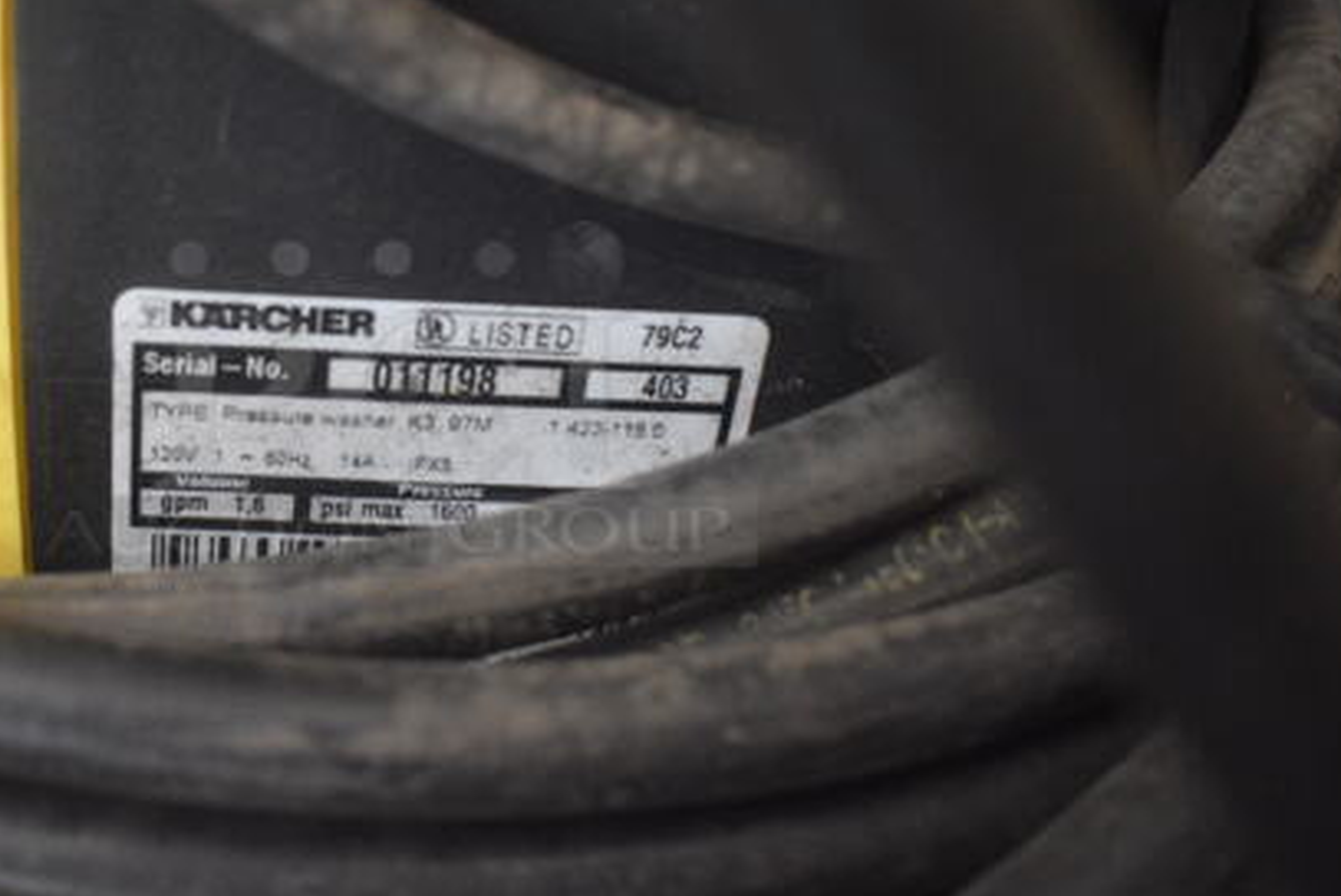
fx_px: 1677
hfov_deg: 42.7
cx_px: 392
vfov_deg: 29.9
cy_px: 392
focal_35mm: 45
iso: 2800
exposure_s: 1/125
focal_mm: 20
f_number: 3.5
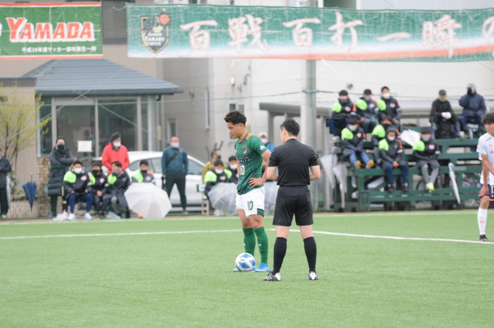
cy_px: 164
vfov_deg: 4.6
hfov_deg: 6.9
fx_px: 4111
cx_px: 247
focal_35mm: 300
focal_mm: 200
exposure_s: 1/1000
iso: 640
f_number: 3.5
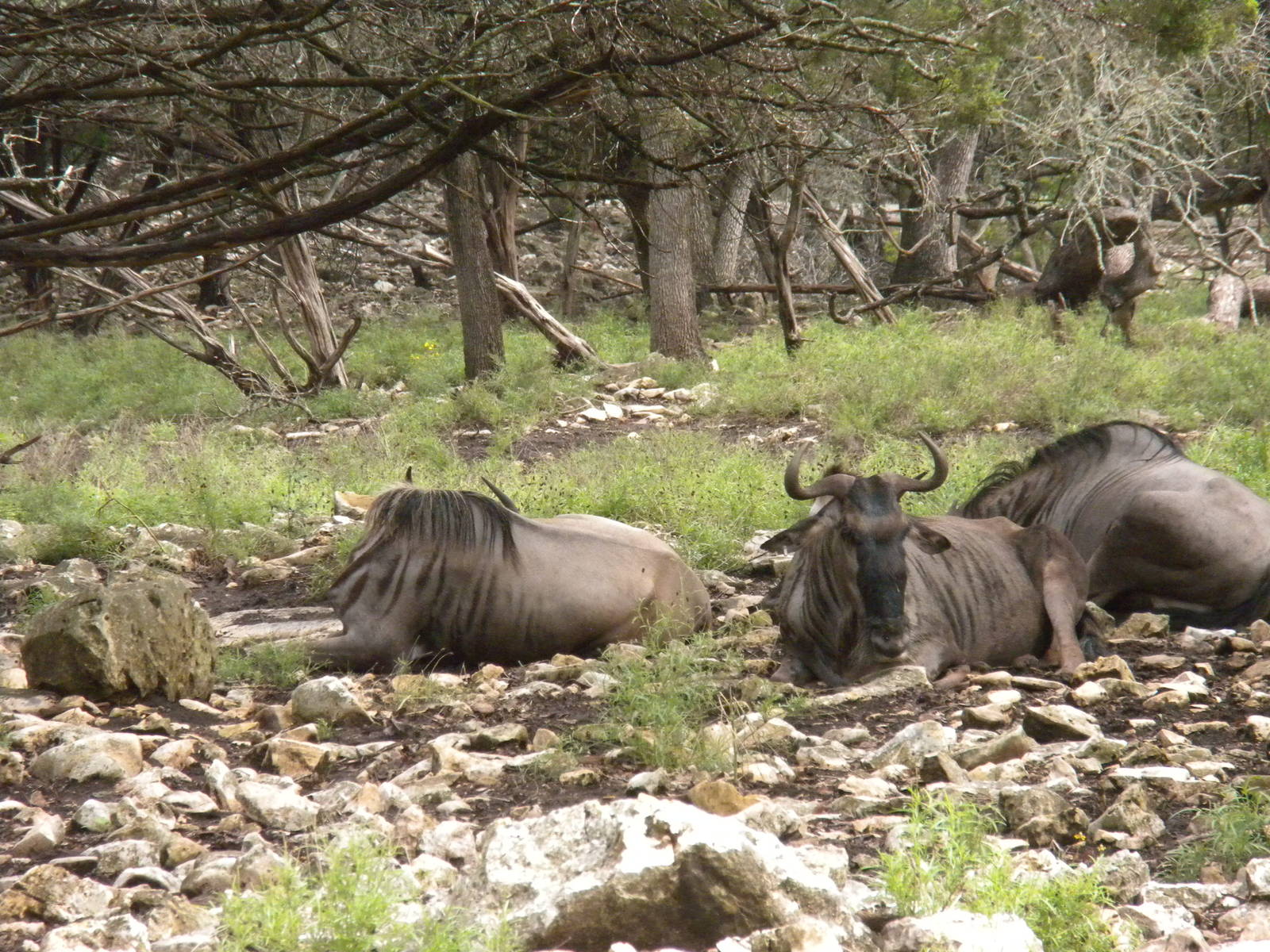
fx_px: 9539
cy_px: 476
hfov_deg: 7.6
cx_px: 635
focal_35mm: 260
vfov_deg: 5.7
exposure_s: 1/394
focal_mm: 46.2
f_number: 5.3
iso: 505
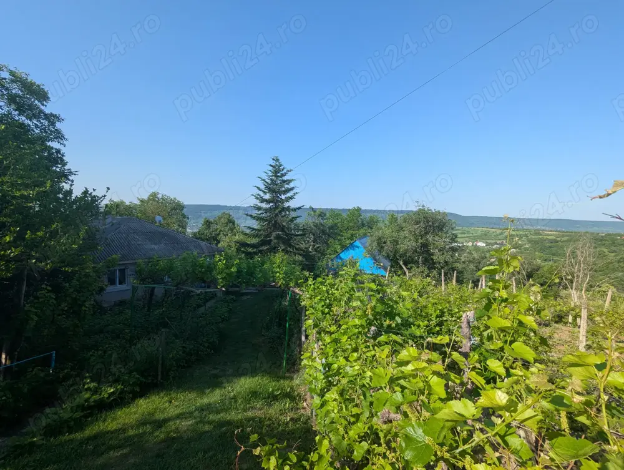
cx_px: 312
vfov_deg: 78.2
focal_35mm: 16
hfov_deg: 94.4
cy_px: 235
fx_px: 289
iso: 51
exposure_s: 1/1000
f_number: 2.2
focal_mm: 2.35
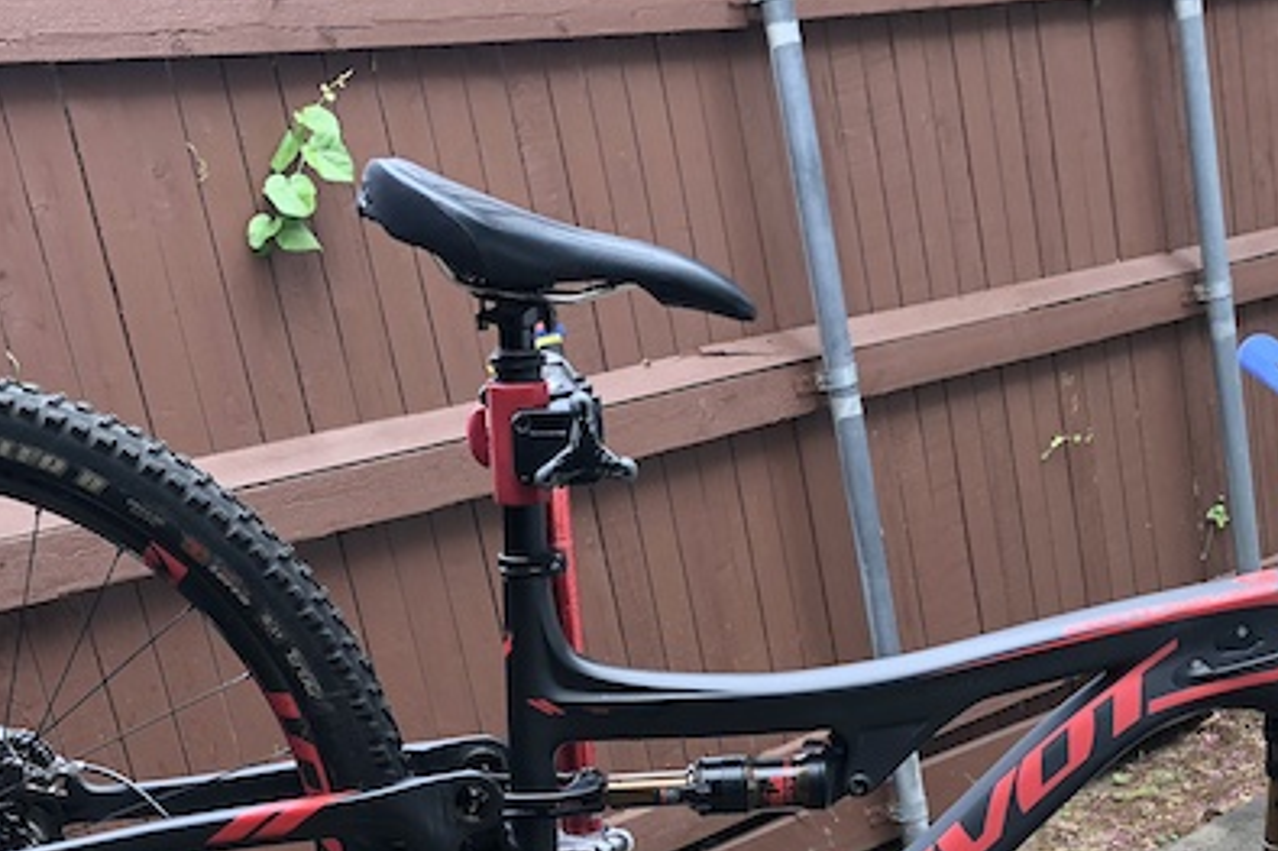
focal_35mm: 59
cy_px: 919
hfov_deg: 33.9
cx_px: 582
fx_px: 2094
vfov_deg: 21.8
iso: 25
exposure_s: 1/120
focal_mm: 4
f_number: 1.8
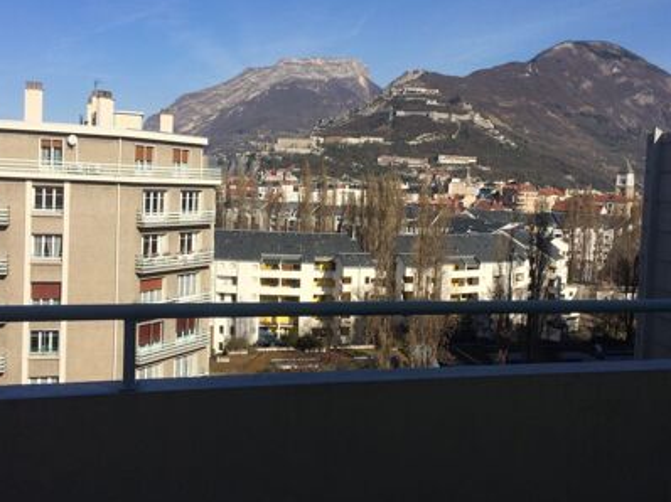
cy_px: 217
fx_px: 678
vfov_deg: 40.6
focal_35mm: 35
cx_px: 351
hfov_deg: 52.6
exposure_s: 1/2740
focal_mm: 4.15
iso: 32
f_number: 2.2
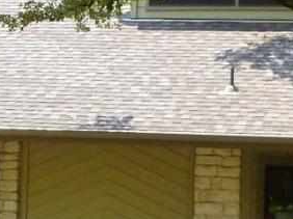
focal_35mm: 249
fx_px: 2106
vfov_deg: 6.0
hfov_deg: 7.8
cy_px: 34
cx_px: -106
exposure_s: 1/160
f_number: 3.7
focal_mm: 6.9
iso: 80
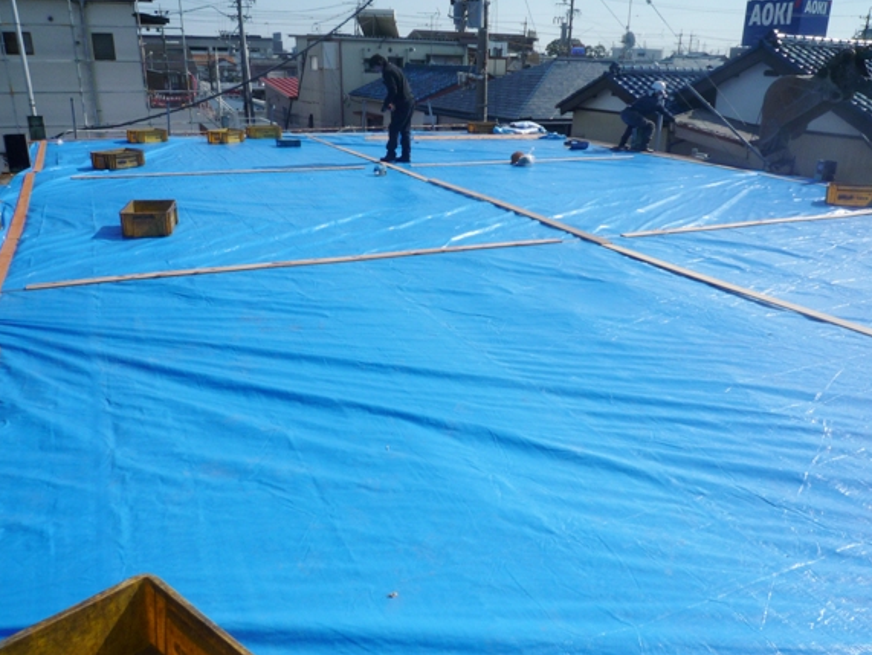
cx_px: 460
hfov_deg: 63.4
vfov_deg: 49.8
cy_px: 350
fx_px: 706
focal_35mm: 28
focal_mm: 4.4
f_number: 5
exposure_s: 1/800
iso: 100
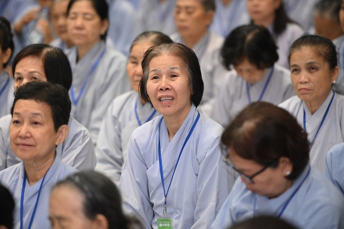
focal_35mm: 200
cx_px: 172
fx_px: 1909
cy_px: 114
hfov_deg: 10.3
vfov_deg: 6.9
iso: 2500
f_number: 3.5
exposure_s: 1/160
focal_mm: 200
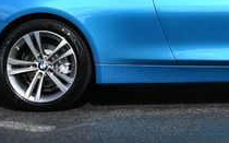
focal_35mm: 149
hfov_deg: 13.8
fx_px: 929
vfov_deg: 8.5
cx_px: 231
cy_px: -85
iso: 100
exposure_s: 1/250
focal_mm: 24
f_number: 8
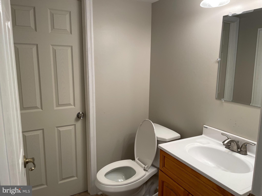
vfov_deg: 53.1
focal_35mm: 26
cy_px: 98
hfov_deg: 67.3
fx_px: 197
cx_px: 131
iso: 80
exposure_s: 1/120
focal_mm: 4.2
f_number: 1.6
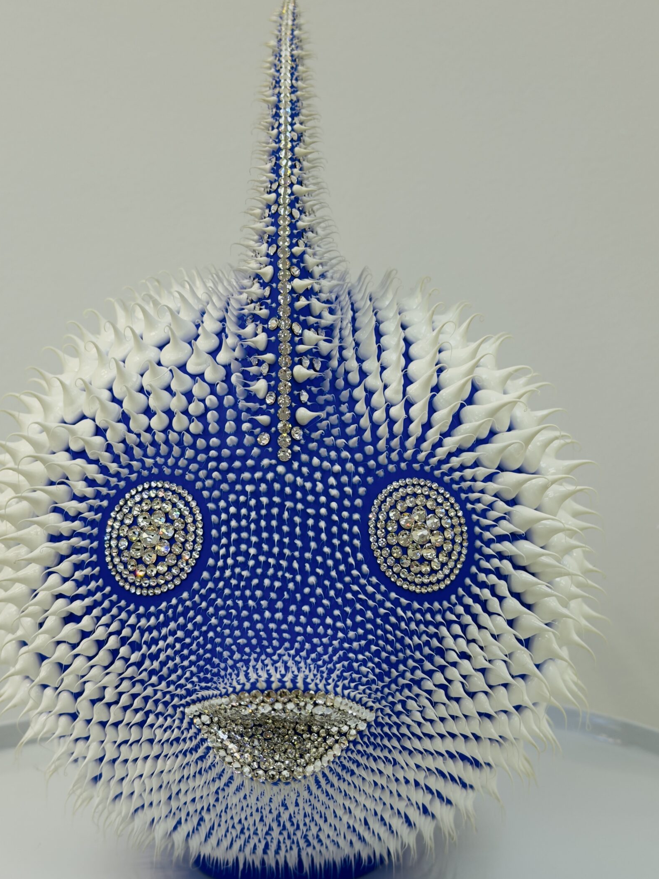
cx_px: 309
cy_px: 443
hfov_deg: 25.2
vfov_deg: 33.2
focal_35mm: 58
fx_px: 1472
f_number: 1.78
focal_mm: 6.76
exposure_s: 1/121
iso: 50
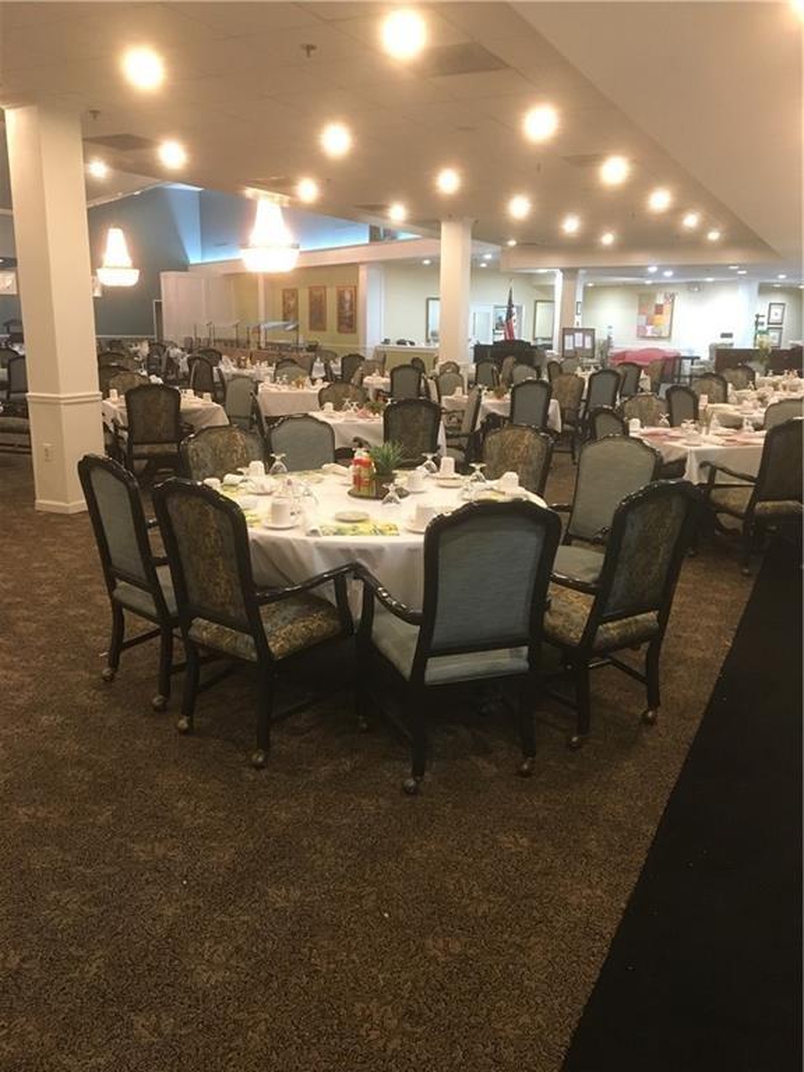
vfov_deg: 61.7
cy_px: 536
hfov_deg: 48.2
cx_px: 402
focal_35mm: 29
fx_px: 898
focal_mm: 4.15
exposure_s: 1/20
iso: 200
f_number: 2.2
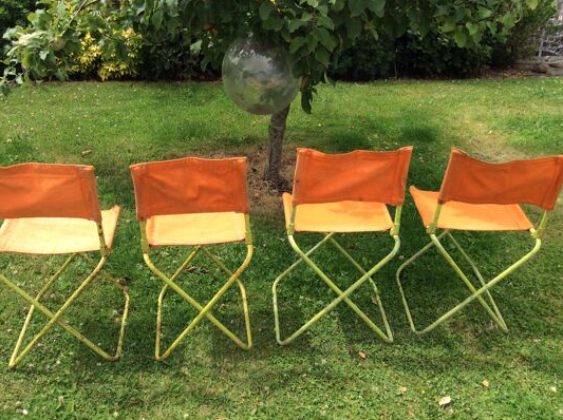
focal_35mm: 36
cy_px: 212
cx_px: 263
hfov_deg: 51.4
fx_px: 585
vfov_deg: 39.6
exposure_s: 1/681
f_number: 2.4
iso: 32
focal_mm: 3.3
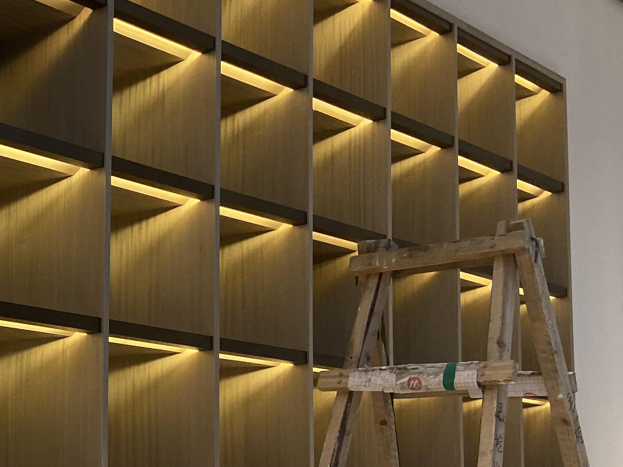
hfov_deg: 25.3
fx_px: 1224
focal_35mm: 68
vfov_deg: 21.3
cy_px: 373
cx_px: -146
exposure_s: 1/50
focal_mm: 4.25
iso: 200
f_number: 1.8
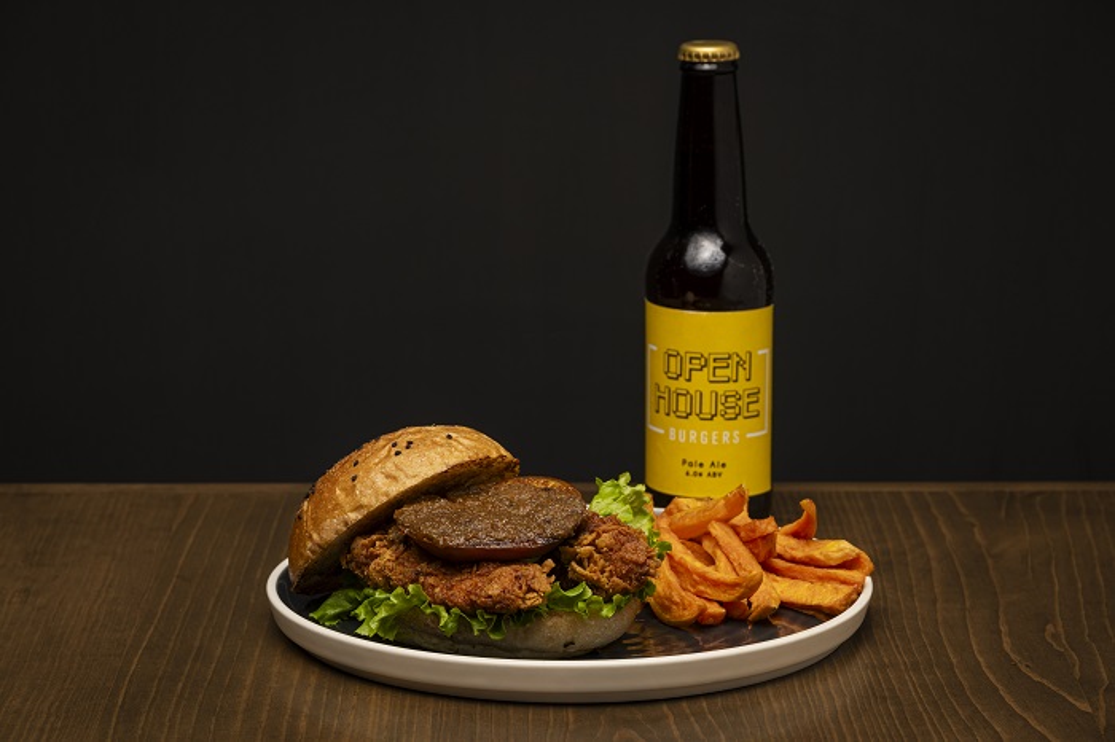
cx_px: 558
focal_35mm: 120
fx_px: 3715
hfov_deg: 17.1
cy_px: 371
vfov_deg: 11.4
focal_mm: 120
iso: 100
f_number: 11
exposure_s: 1/100
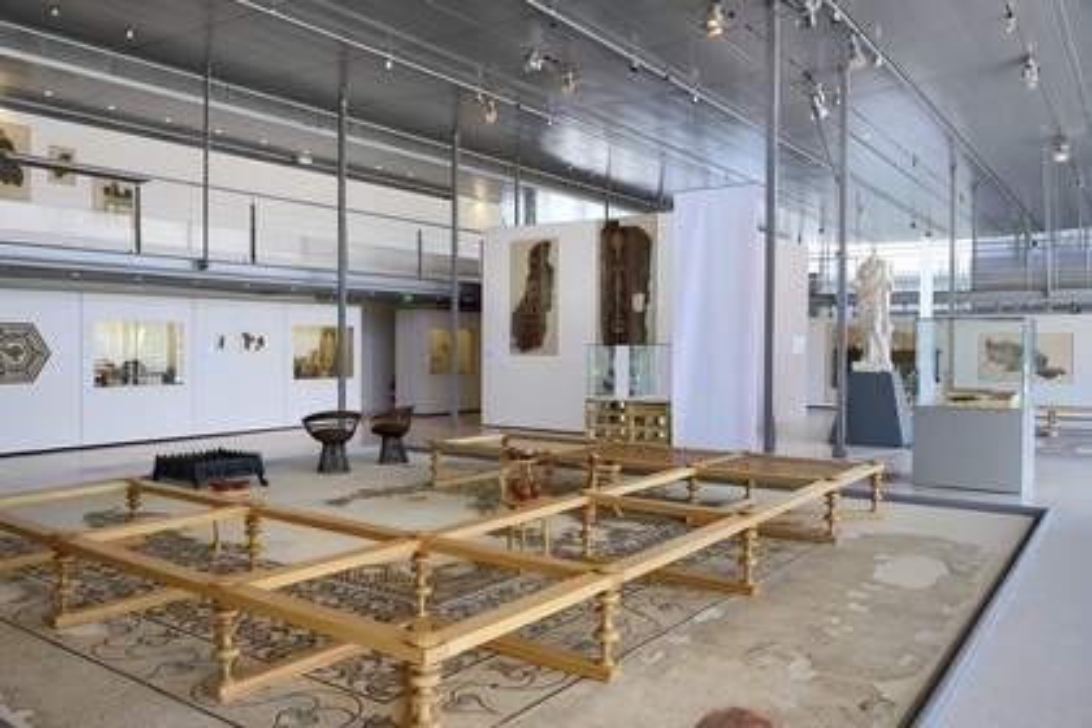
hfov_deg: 65.5
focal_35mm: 28
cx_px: 546
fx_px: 849
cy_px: 364
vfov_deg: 46.4
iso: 400
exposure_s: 1/60
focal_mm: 28
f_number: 8
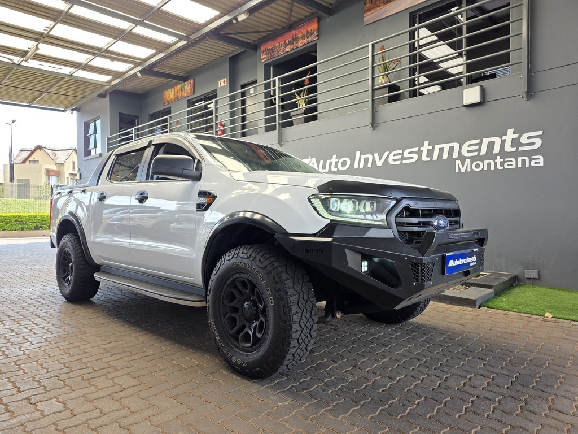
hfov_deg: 73.9
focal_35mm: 23
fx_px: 384
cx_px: 289
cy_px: 217
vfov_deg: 58.9
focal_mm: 6.25
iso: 20
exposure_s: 1/64.9
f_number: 1.7
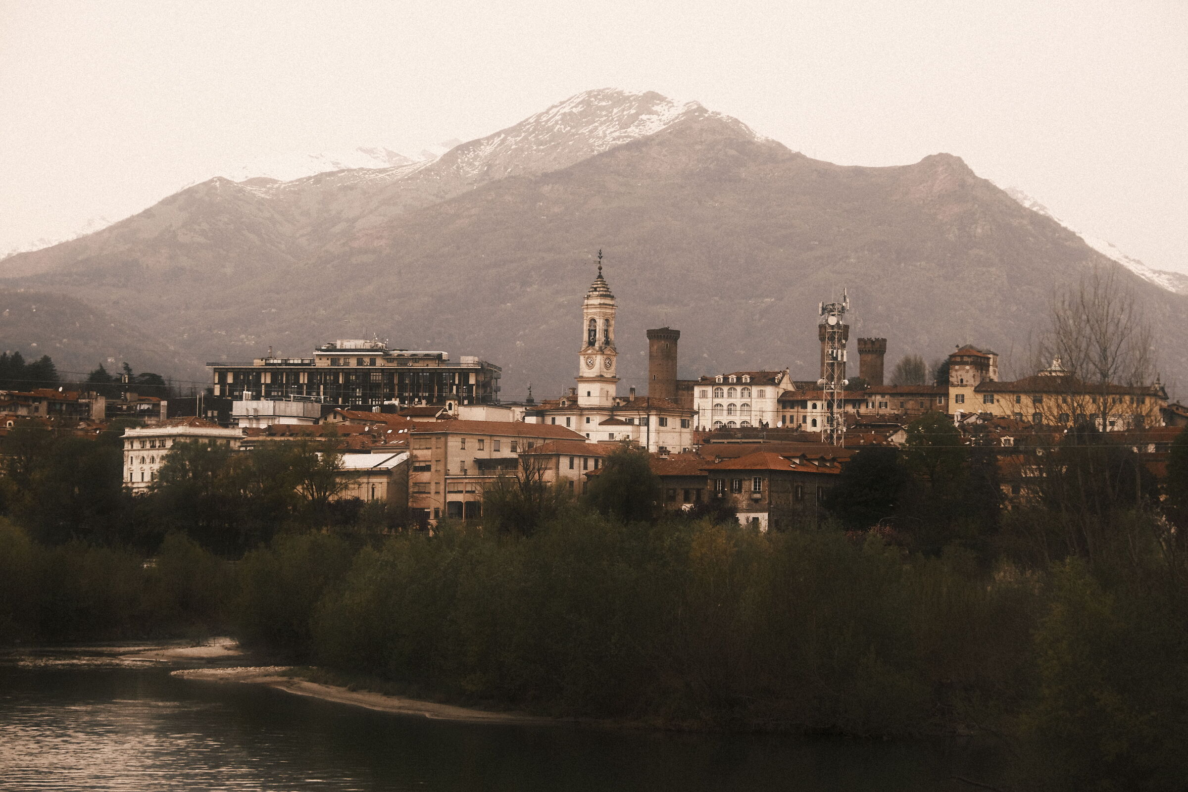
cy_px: 396
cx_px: 594
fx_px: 2739
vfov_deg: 16.5
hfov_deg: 24.5
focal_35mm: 83
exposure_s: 1/2200
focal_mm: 55
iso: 800
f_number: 7.1
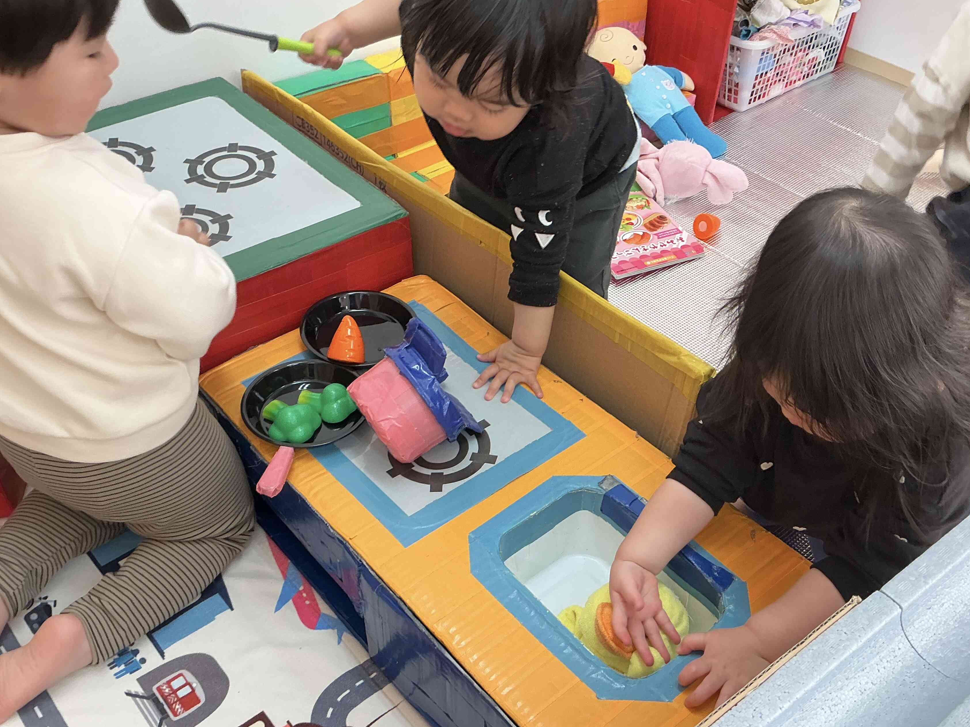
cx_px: 541
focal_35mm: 34
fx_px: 953
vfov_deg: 41.7
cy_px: 415
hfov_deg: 53.8
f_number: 1.8
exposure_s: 1/60
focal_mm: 3
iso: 40
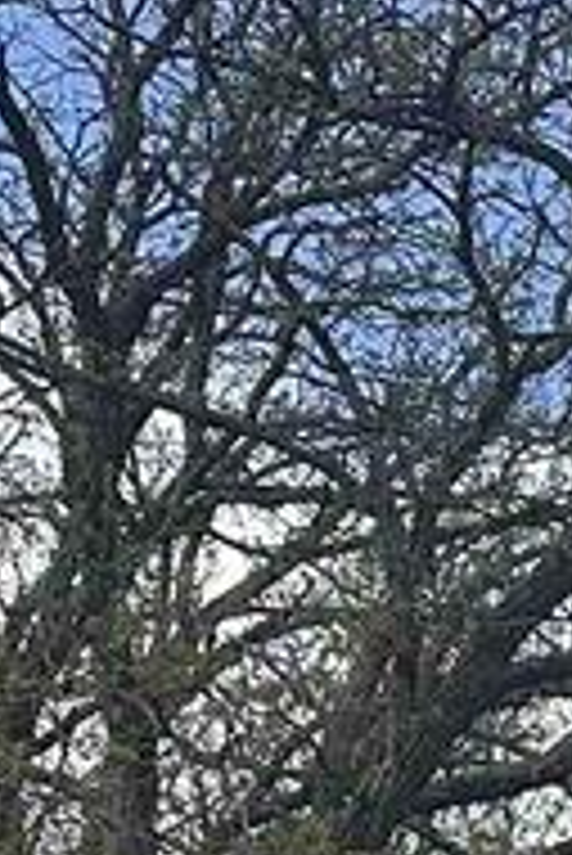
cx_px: 2414
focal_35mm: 168
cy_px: 1773
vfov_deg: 11.0
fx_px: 3996
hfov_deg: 6.4
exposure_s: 1/4762
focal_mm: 6.86
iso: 80
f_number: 1.78
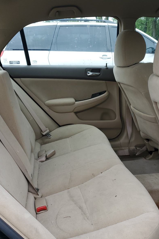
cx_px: 84
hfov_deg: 36.0
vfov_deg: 51.9
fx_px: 245
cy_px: 118
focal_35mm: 37
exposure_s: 1/145
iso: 50
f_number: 1.5
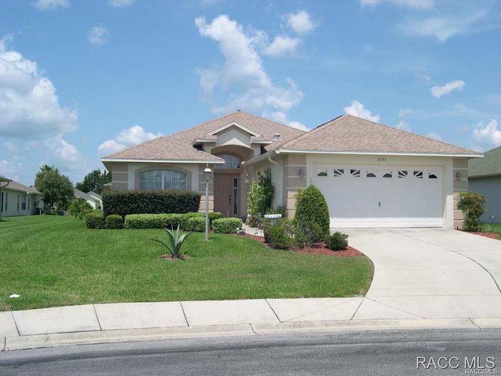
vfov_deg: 37.7
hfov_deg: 49.0
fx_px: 550
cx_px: 250
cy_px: 188
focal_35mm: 38
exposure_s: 1/265
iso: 100
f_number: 7.6
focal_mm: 8
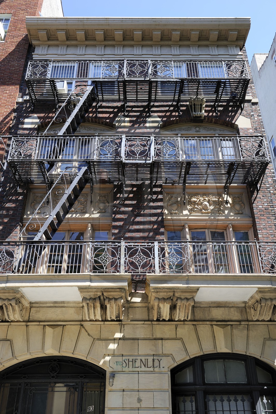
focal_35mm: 32
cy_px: 207
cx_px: 138
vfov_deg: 58.8
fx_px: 369
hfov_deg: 41.0
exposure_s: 1/200
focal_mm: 32
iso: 200
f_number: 5.6
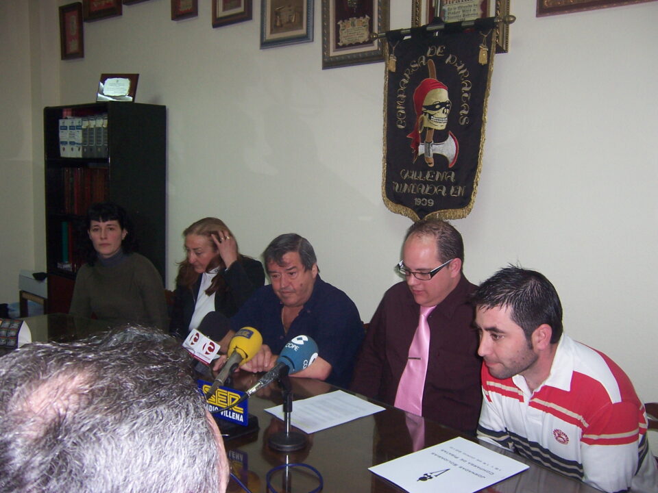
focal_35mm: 33
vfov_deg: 42.9
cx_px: 329
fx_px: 627
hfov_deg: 55.4
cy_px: 246
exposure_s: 1/60
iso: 140
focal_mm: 5.5
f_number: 2.8
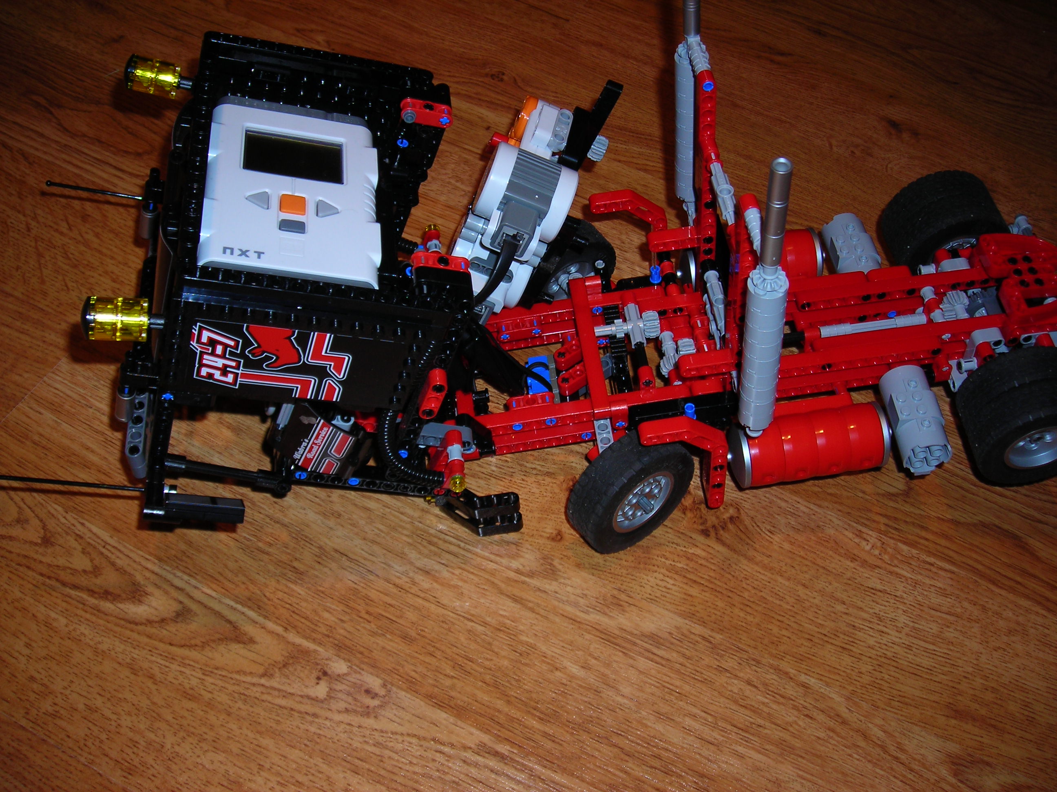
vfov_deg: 37.7
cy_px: 396
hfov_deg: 49.0
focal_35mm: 38
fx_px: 1160
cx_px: 528
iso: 50
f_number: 3.2
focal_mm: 6.3
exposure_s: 1/60.1
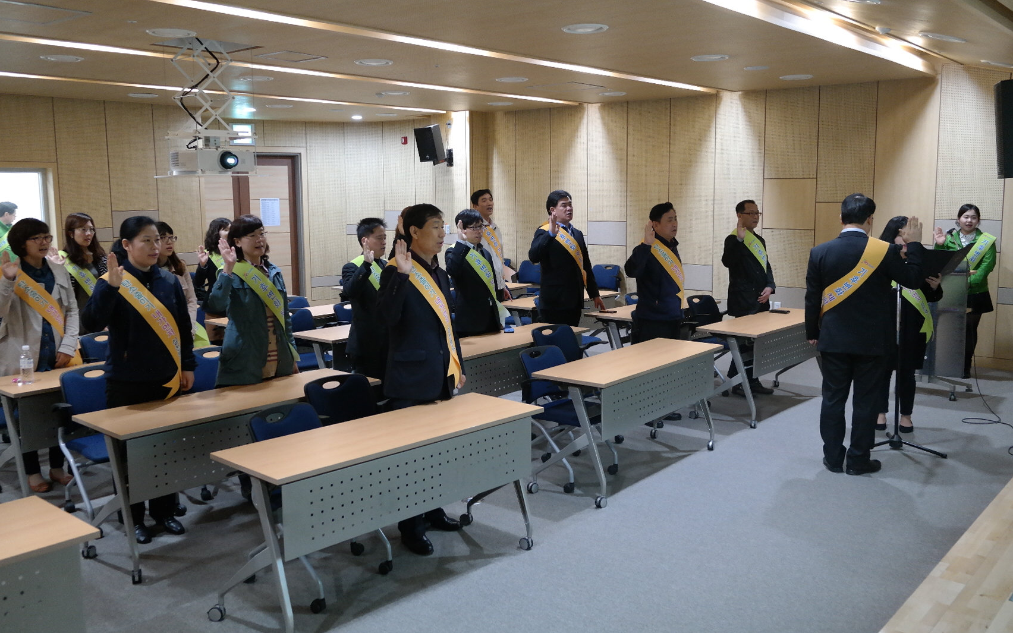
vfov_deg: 40.6
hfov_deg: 61.2
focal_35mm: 31
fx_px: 856
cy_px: 297
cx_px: 509
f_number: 3.5
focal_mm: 20
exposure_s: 1/40
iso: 1600
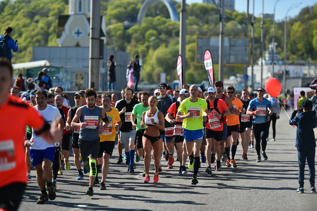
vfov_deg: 9.1
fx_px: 1320
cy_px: 106
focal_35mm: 150
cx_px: 158
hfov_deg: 13.7
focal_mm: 150
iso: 320
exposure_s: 1/1600
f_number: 2.8
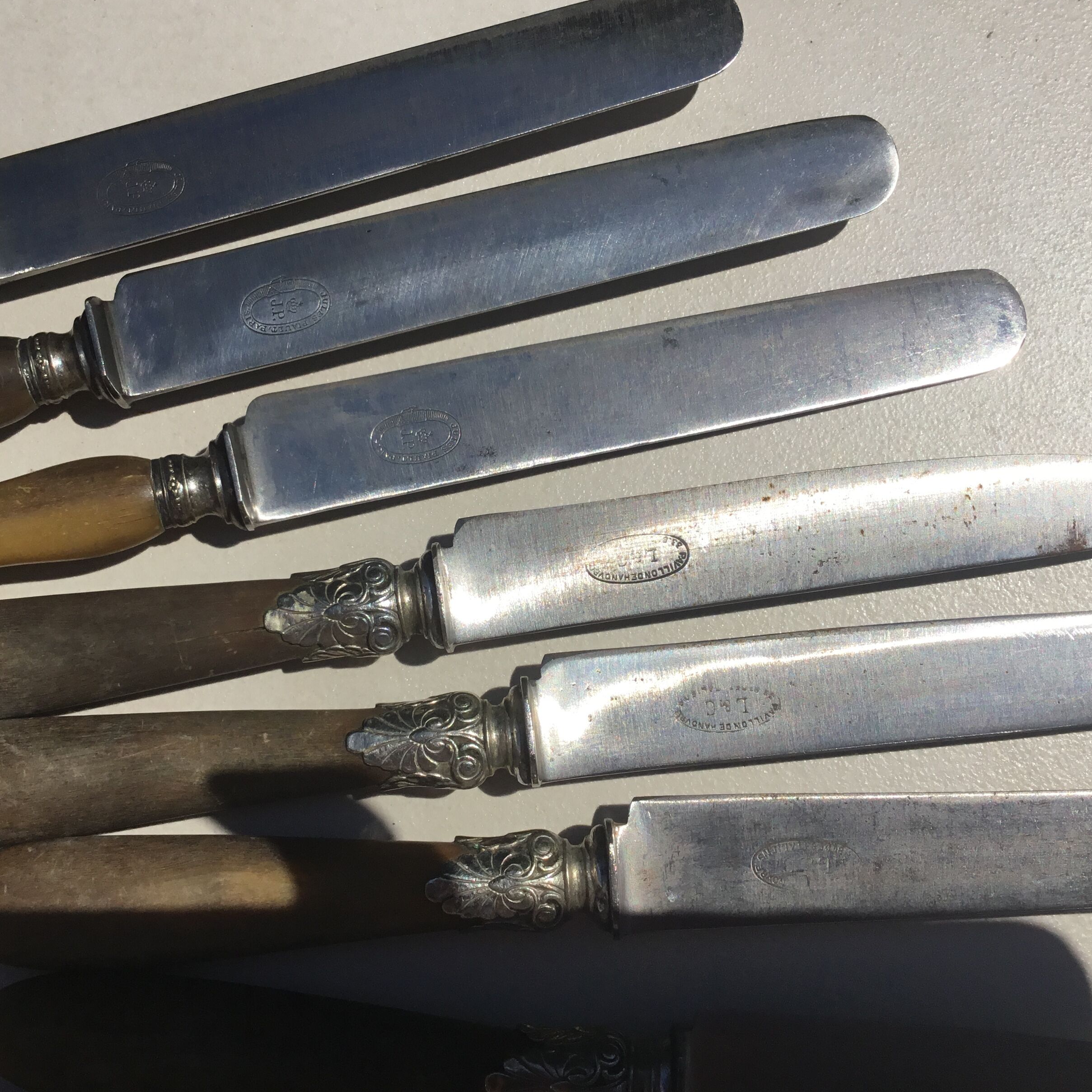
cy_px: 542
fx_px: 1321
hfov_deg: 44.8
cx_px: 470
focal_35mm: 37
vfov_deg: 44.9
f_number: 2.4
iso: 25
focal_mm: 3.3
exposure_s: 1/4082
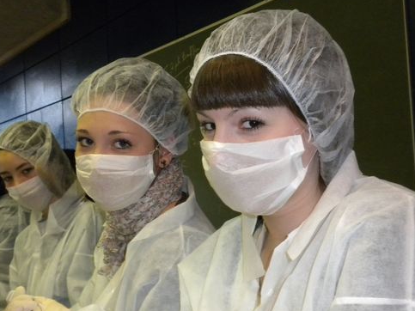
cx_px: 165
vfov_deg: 29.6
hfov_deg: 38.8
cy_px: 170
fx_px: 587
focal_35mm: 49
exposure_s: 1/30
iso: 400
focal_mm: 6.6
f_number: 3.5
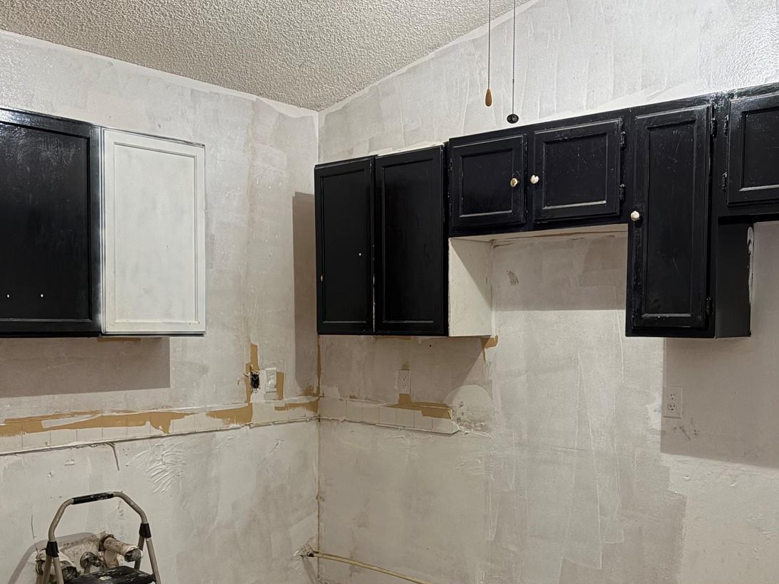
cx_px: 393
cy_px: 381
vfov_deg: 37.4
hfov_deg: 49.0
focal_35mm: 38
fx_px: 855
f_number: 1.6
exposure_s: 1/40
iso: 400
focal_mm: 5.96
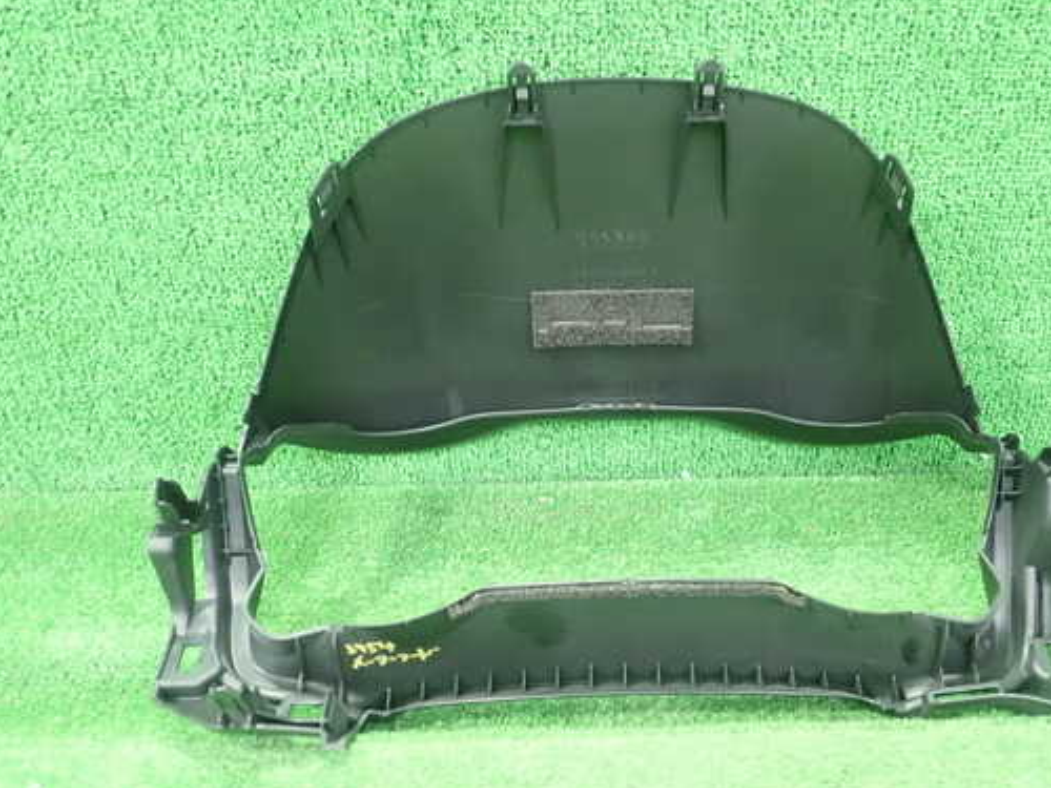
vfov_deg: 39.6
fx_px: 1093
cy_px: 416
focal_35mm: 36
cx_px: 584
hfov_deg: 51.2
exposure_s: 1/60
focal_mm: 5.5
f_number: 2.3
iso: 800
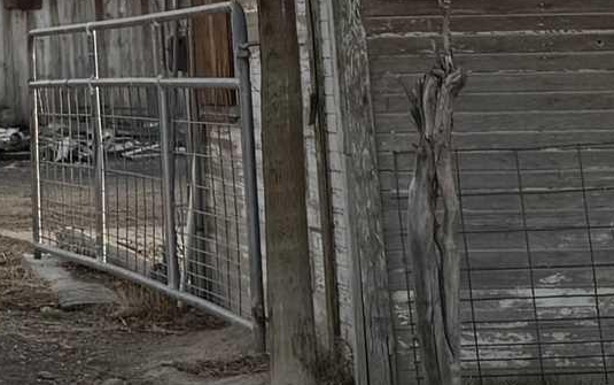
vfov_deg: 8.7
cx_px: -272
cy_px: -245
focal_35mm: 146
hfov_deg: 13.6
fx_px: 2444
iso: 80
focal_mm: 6.76
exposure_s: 1/3096
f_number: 1.78
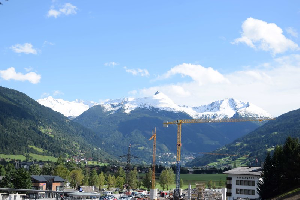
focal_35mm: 54
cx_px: 150
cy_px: 100
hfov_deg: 36.9
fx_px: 450
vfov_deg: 25.0
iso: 200
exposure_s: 1/800
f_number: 6.3
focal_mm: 36
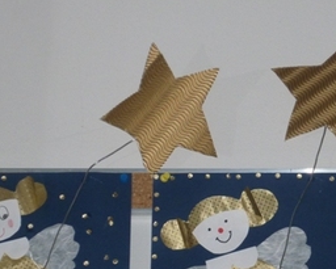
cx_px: 249
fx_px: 2029
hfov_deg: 9.4
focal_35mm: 204
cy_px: 213
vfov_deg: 7.6
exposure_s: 1/125
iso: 200
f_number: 5.1
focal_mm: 17.7
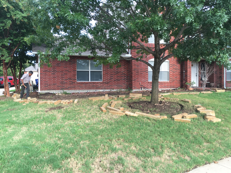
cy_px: 86
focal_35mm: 29
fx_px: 194
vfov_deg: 48.2
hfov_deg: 61.7
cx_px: 116
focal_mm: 4.15
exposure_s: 1/60
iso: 25
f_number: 2.2
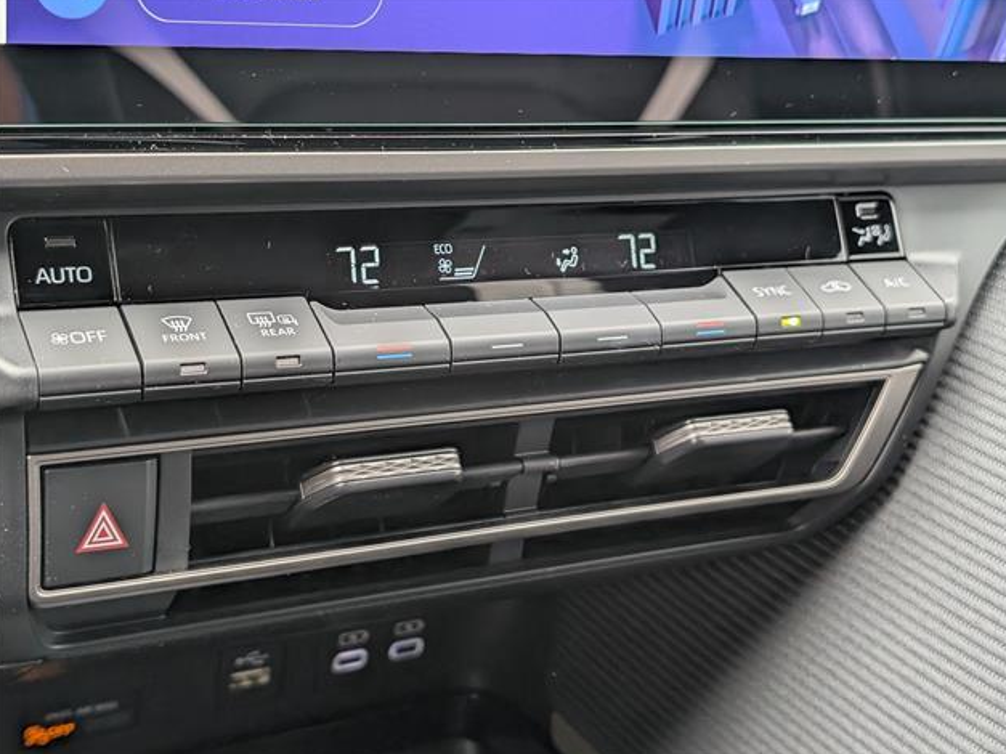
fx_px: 1453
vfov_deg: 29.1
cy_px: 377
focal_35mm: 50
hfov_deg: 38.2
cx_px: 505
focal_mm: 6.9
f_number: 1.68
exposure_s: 1/200
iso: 250
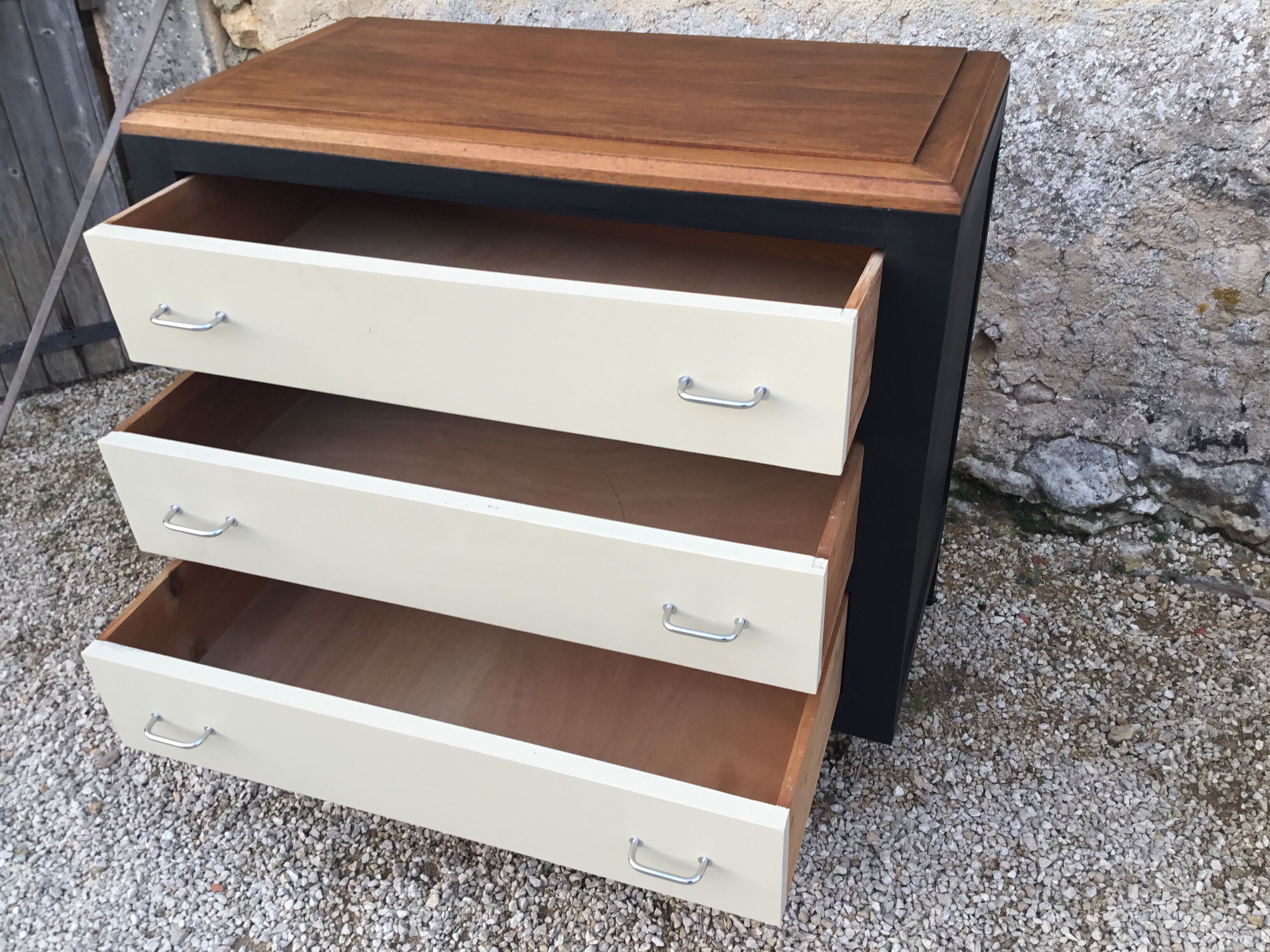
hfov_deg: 58.4
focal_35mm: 31
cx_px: 635
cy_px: 476
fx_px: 1137
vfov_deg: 45.4
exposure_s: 1/50
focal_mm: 3.3
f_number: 2.4
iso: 25
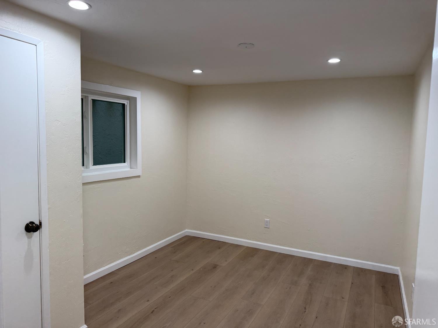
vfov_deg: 56.8
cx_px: 219
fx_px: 304
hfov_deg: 71.6
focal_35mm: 24
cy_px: 164
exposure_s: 1/120
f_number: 1.78
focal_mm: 6.76
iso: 80
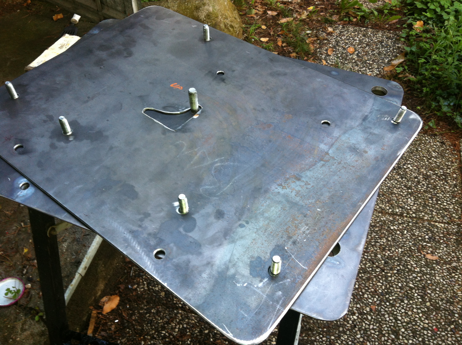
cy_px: 172
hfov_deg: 52.7
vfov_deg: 40.6
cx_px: 231
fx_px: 466
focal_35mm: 35
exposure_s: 1/28
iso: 80
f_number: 2.8
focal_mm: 3.85
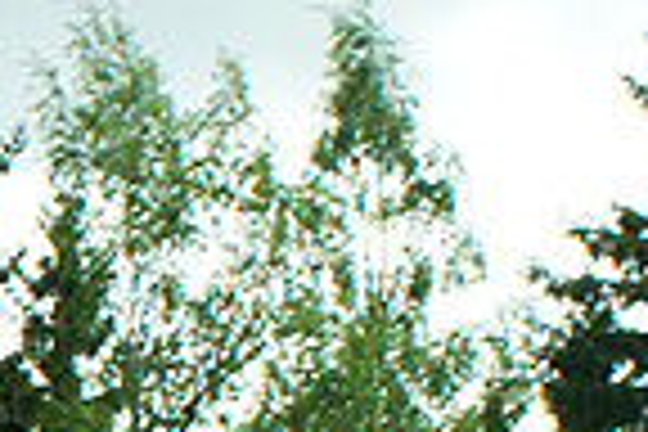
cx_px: -1440
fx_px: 6724
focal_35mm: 374
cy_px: 810
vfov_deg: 3.7
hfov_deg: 5.2
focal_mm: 35
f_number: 9
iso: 800
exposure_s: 1/500
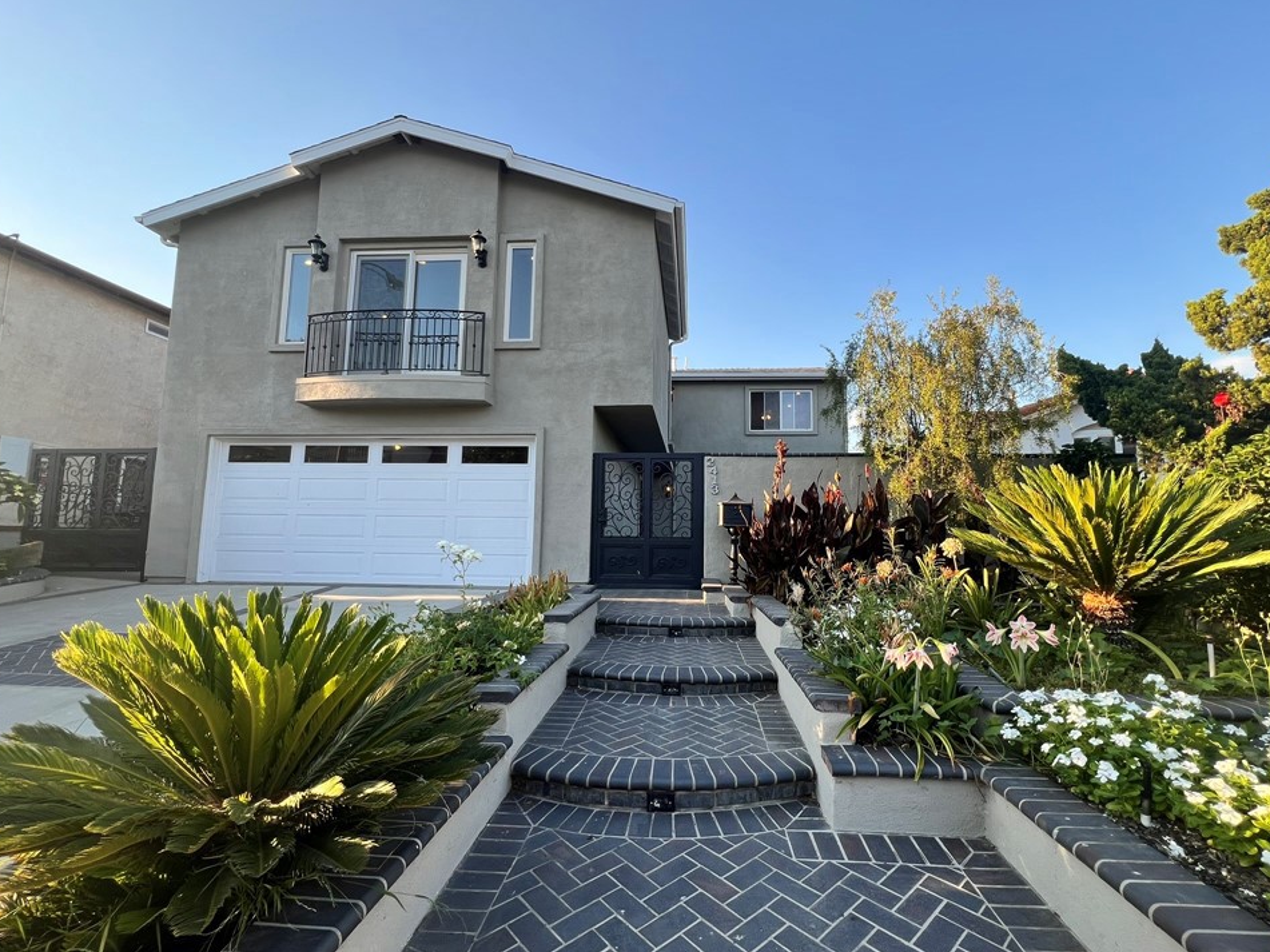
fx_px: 514
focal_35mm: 14
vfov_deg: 85.7
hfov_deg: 102.0
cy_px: 485
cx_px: 664
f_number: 1.8
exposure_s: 1/218
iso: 32
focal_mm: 1.57
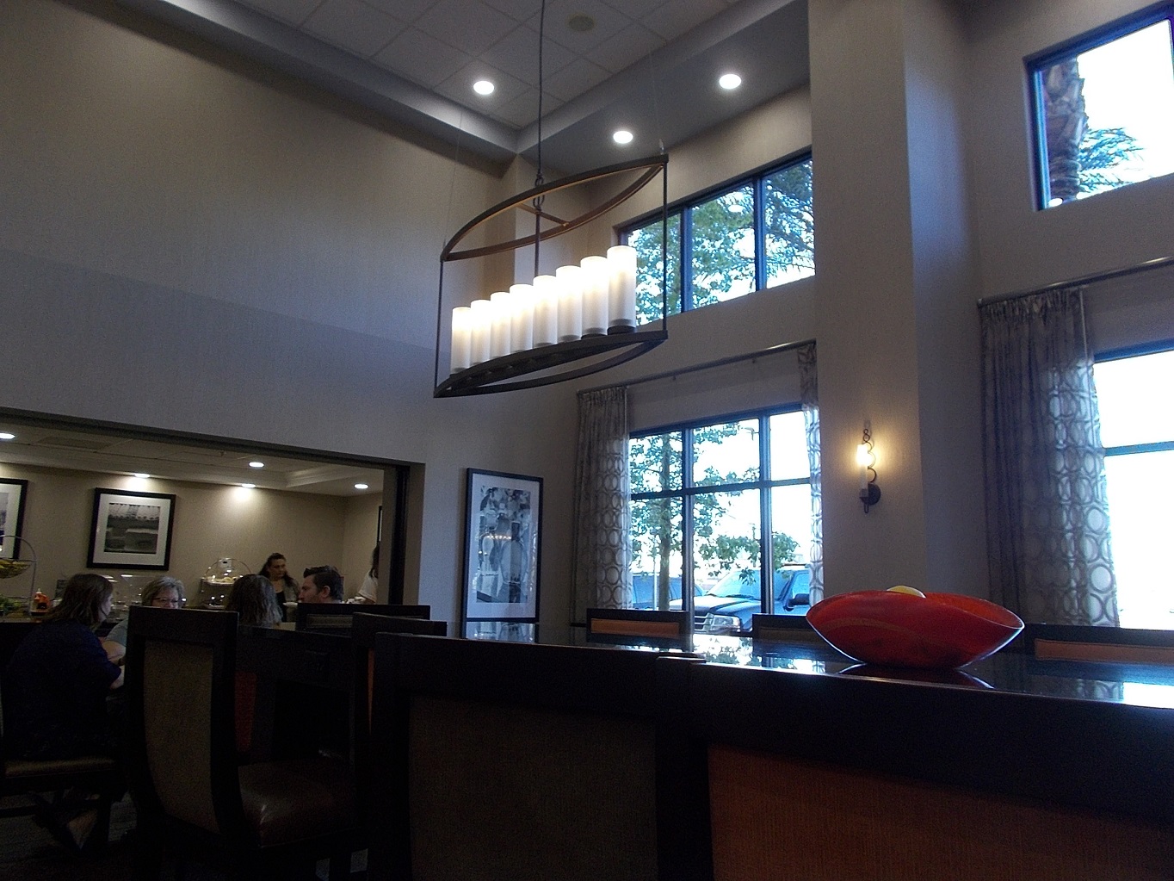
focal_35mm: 26
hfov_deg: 67.3
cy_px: 440
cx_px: 587
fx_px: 882
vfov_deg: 53.1
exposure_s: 1/25
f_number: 3.2
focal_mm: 4.6
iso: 125
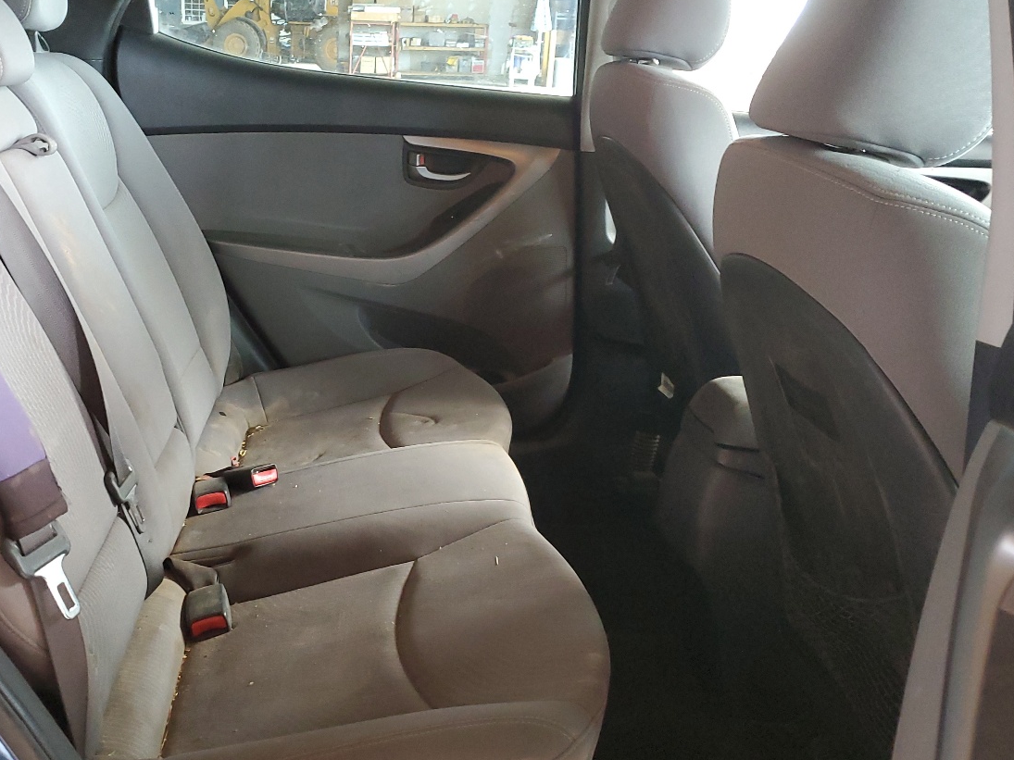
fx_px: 1113
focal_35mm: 38
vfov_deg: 37.7
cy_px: 360
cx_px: 361
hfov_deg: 48.4
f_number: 1.5
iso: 273
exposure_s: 1/60.2
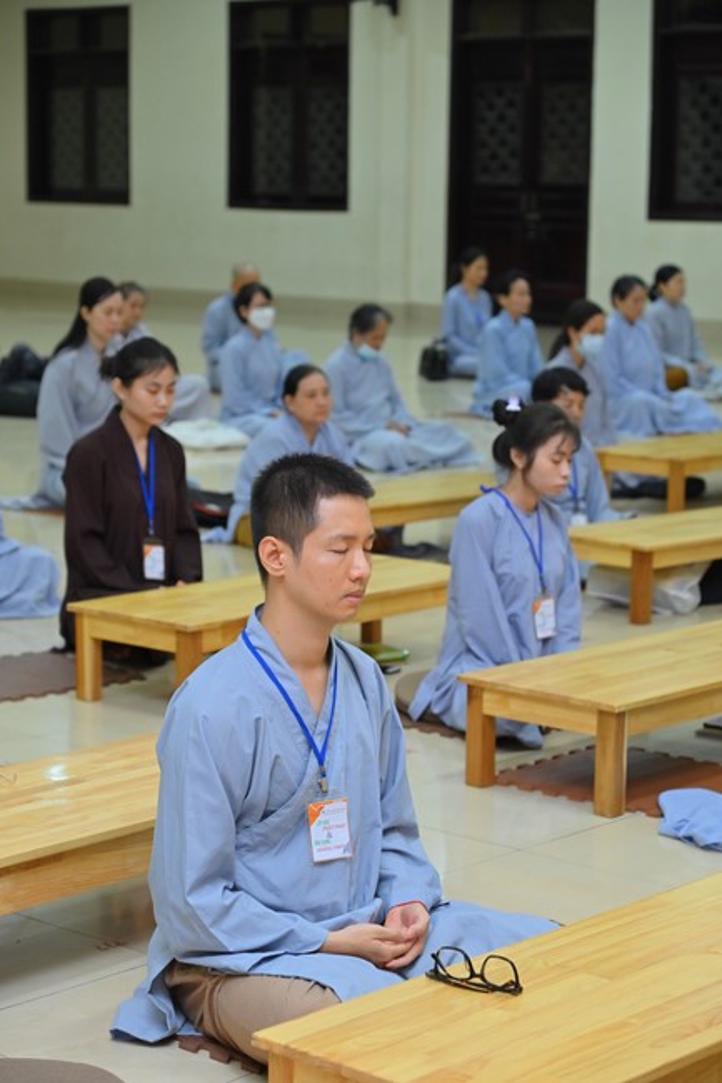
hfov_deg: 16.6
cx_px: 361
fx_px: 2468
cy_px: 542
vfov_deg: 24.8
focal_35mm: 82
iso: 1250
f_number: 5
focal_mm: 82
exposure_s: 1/80
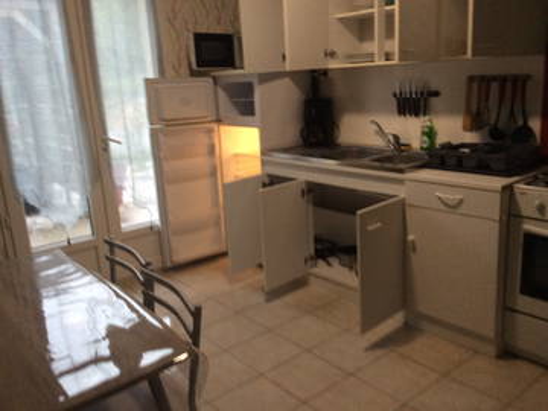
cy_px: 206
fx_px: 507
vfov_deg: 44.2
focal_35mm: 32
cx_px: 274
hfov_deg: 56.8
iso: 125
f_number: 2.4
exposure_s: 1/25
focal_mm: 3.3
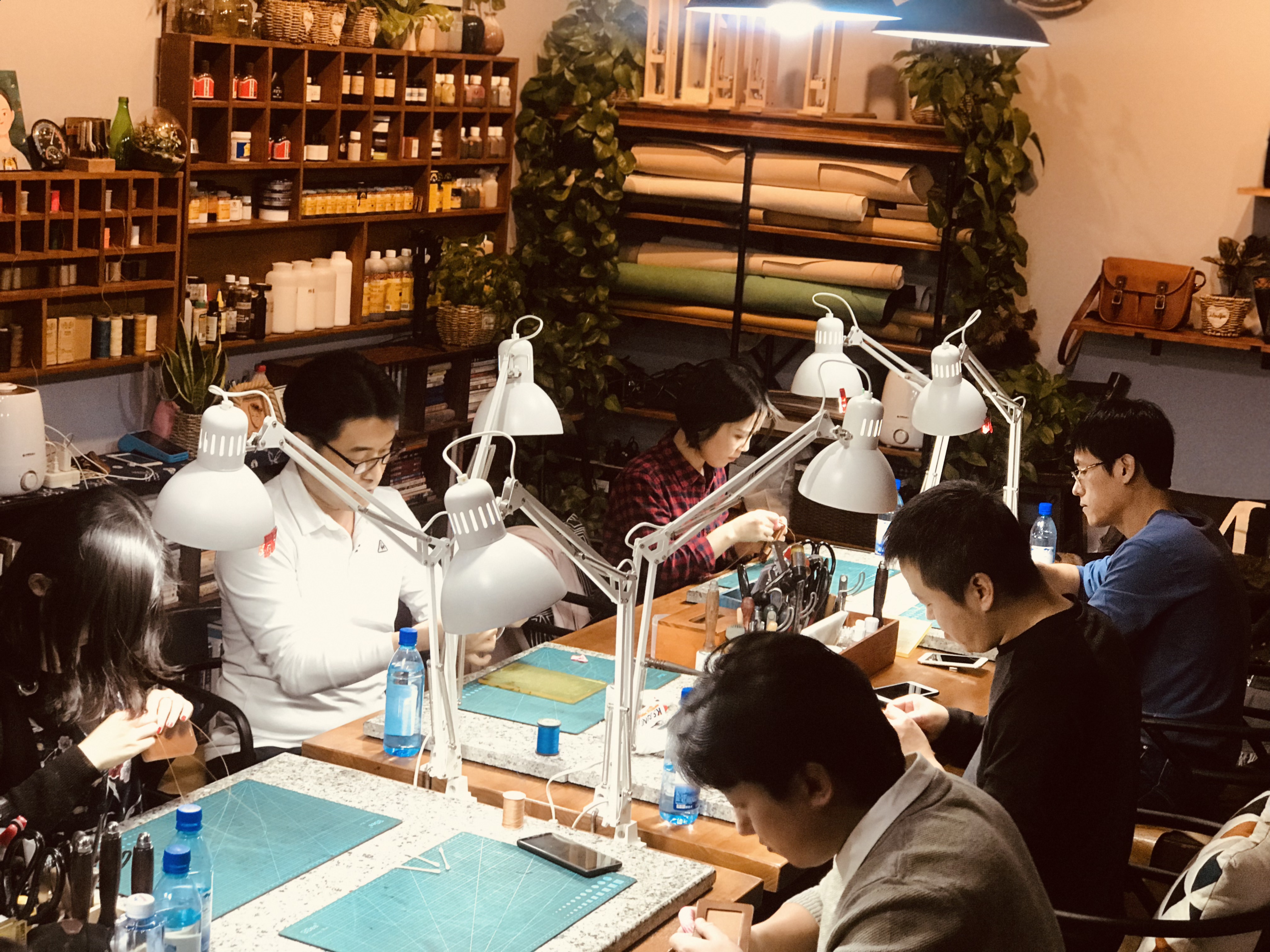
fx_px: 2091
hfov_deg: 33.8
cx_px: 635
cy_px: 476
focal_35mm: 57
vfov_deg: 25.7
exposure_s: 1/50
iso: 160
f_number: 2.8
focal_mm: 6.6
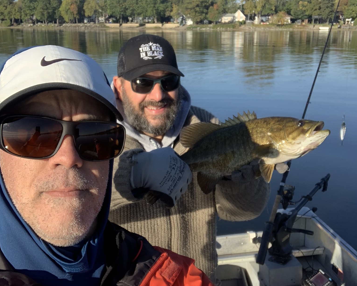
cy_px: 155
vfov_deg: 35.6
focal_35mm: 42
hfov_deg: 43.8
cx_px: 179
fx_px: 444
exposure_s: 1/739
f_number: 2.2
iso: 16
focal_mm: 2.87
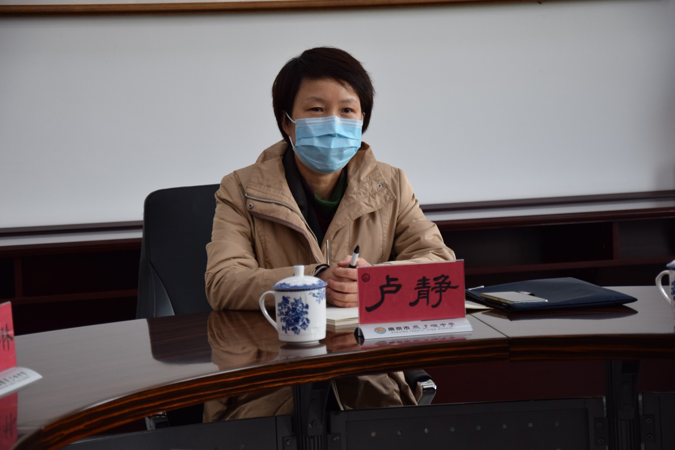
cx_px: 338
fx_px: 2109
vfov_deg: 12.2
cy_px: 225
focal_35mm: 112
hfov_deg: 18.2
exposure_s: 1/60
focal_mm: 75
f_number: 5.3
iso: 400
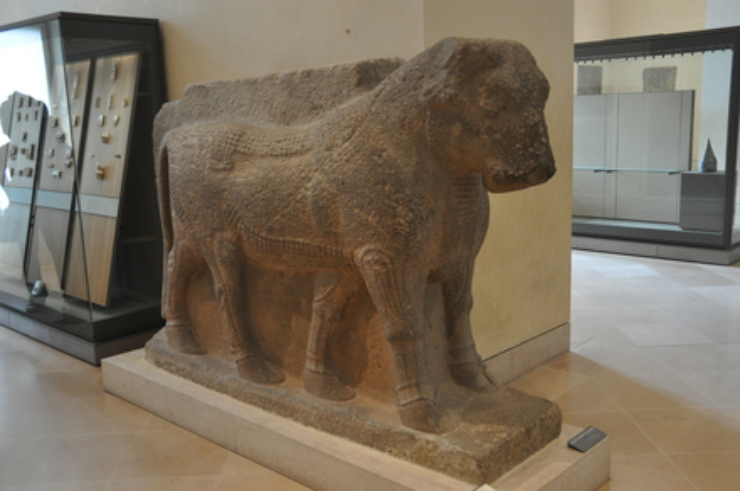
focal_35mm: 36
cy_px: 246
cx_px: 370
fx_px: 739
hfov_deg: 53.2
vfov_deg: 36.8
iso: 800
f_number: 3.8
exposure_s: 1/50
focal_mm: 24
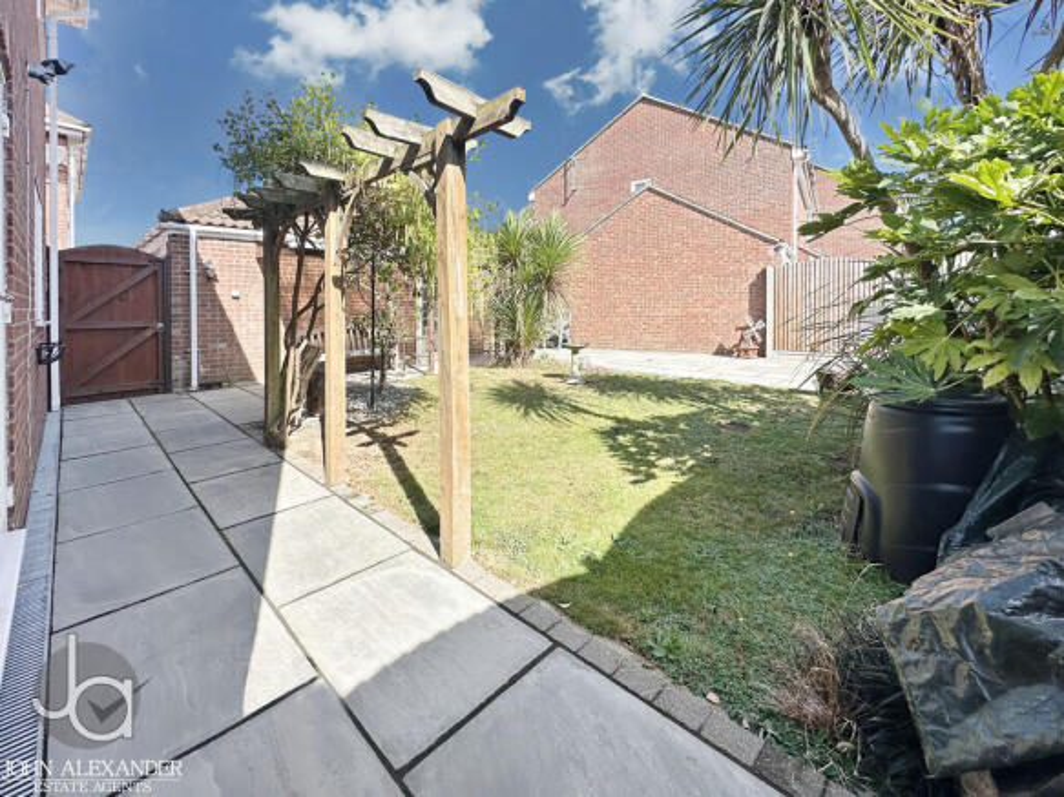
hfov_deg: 102.1
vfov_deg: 85.7
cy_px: 398
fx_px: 430
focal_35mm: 14
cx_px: 532
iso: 40
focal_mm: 2.22
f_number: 2.2
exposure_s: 1/849
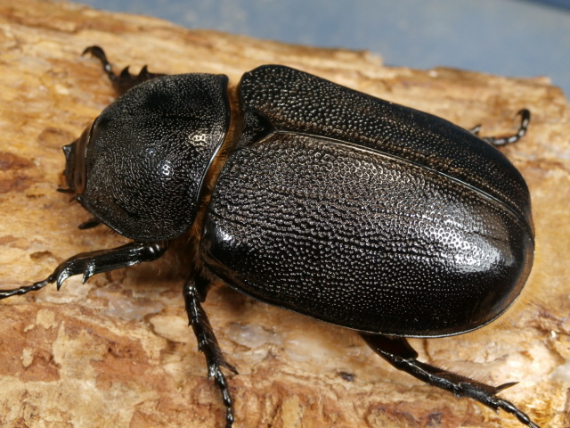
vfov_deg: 21.9
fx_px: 1103
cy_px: 214
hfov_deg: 29.0
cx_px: 285
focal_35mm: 67
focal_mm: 11.86
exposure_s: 1/80
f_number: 4.3
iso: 200
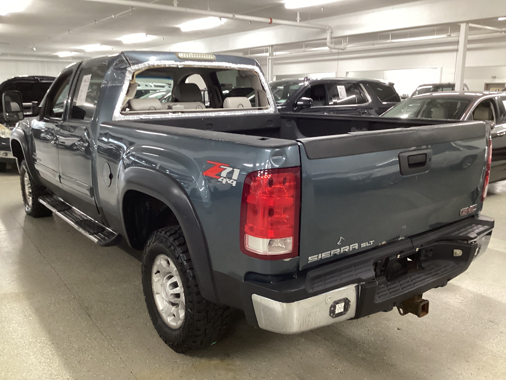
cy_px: 190
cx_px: 253
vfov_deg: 45.4
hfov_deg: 58.4
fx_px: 453
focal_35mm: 31
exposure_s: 1/33
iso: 250
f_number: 2.4
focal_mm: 3.3
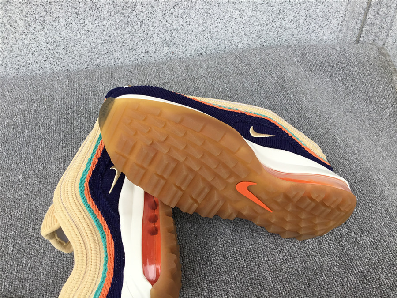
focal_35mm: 31
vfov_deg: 45.4
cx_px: 198
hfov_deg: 58.4
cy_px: 149
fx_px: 356
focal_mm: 3.3
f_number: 2.4
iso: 32
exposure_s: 1/100
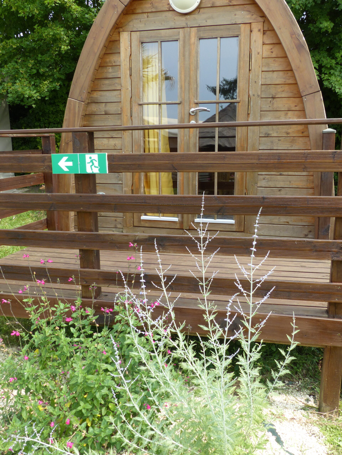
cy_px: 228
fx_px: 422
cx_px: 171
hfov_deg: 44.2
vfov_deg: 56.8
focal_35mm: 32
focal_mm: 5.7
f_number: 4
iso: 100
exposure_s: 1/250
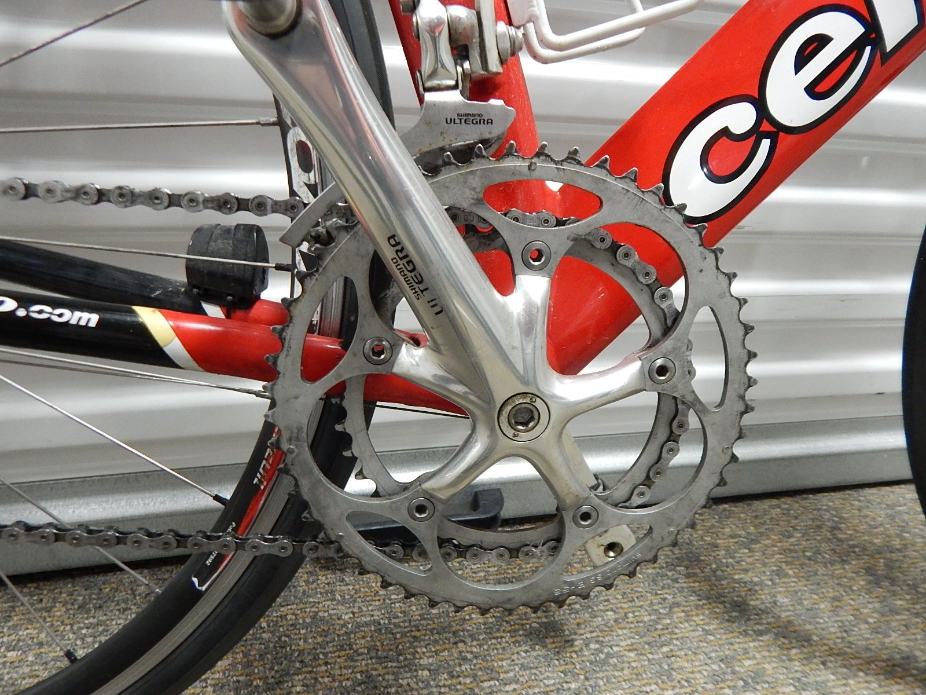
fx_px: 589
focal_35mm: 22
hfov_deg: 76.4
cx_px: 463
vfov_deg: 61.1
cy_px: 348
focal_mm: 4
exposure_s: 1/20
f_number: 3
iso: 400
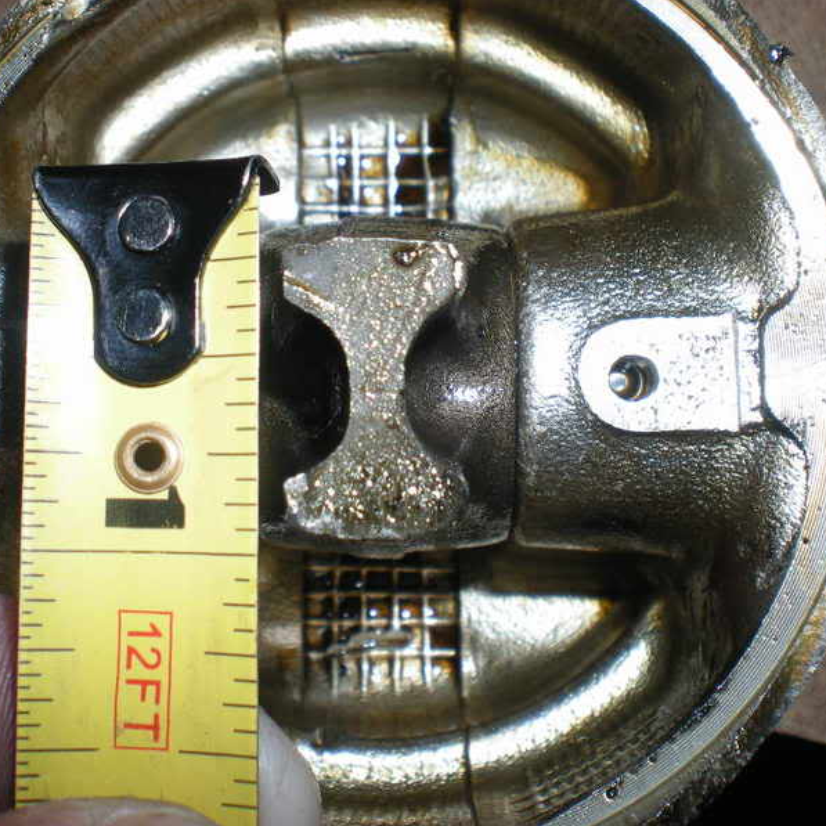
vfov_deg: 37.6
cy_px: 412
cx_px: 360
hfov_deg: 37.5
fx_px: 1215
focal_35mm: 45
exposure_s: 1/60
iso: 64
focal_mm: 6.3
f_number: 4.6
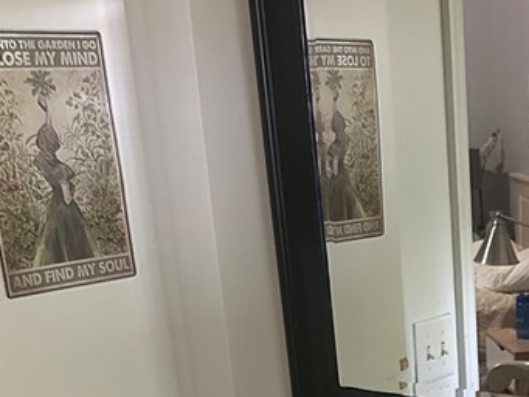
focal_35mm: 72
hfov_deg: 26.3
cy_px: 569
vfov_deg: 18.5
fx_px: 1101
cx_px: 458
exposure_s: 1/40
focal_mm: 6.86
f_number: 1.78
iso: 800
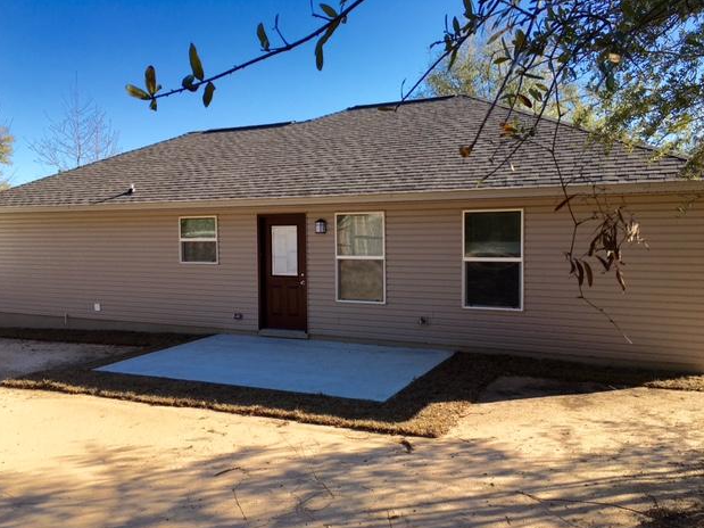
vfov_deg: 46.8
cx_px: 341
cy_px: 271
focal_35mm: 30
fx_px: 610
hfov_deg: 60.0
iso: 25
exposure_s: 1/974
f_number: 2.2
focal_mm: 4.15
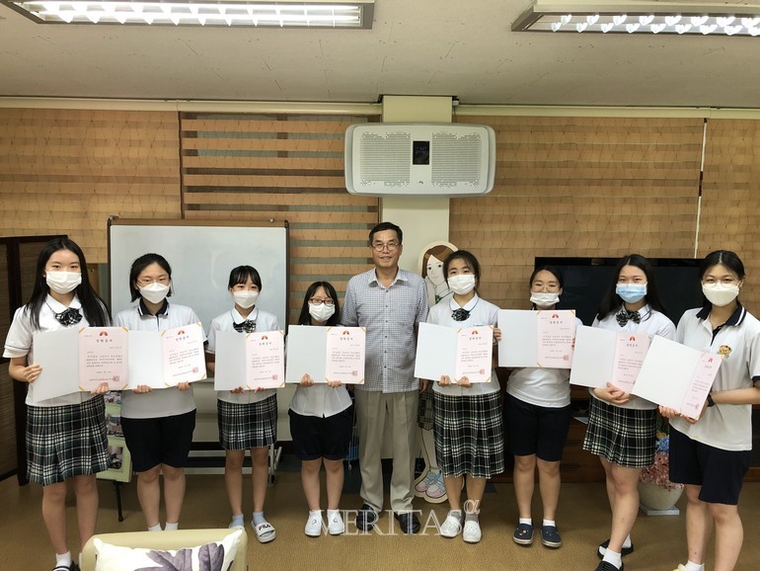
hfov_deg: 63.4
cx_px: 380
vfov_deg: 49.8
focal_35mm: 28
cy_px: 286
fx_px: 615
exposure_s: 1/20
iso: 40
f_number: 1.8
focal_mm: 3.99
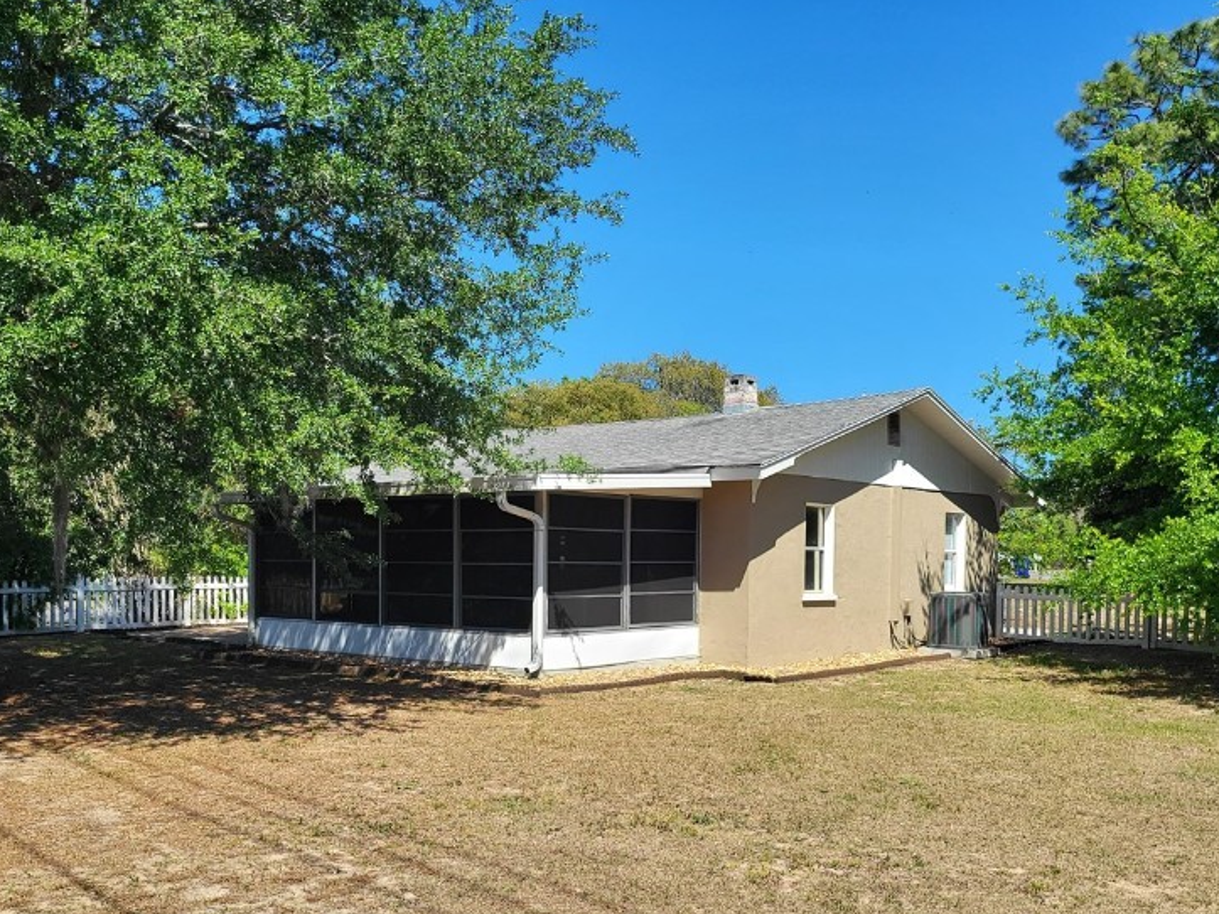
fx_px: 1197
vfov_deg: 41.4
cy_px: 578
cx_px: 610
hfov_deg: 54.0
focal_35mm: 34
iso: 40
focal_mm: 5
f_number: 1.8
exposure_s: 1/1785
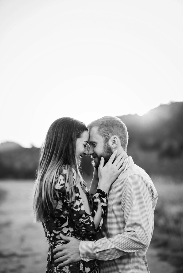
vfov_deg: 23.9
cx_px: 92
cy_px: 136
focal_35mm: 85
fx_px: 647
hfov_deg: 16.1
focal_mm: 85
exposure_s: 1/1600
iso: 200
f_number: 2.2
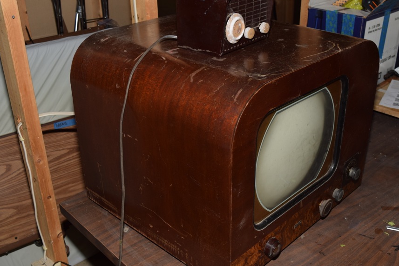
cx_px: 214
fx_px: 466
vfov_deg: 31.9
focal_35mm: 42
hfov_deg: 46.4
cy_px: 145
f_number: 5.6
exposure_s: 1/100
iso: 100
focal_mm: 24
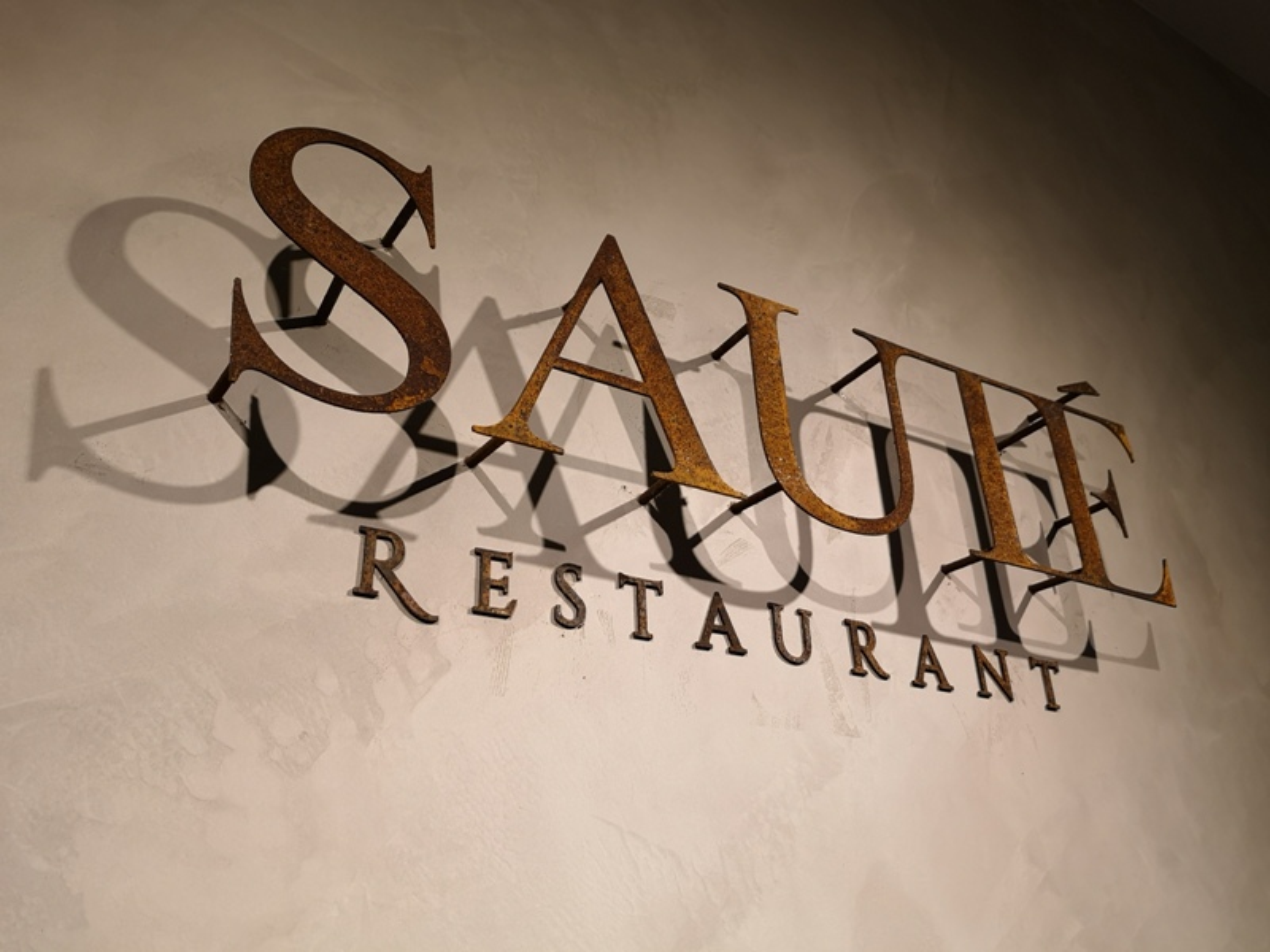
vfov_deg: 51.4
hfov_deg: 65.3
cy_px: 476
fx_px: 991
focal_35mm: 27
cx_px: 635
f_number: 1.8
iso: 125
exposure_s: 1/50
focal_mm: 3.95
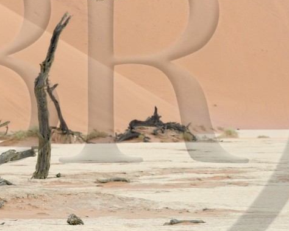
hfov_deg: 5.1
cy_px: 64
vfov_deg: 4.1
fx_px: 3250
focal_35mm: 380
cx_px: 73
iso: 400
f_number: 9
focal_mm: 120
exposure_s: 1/250
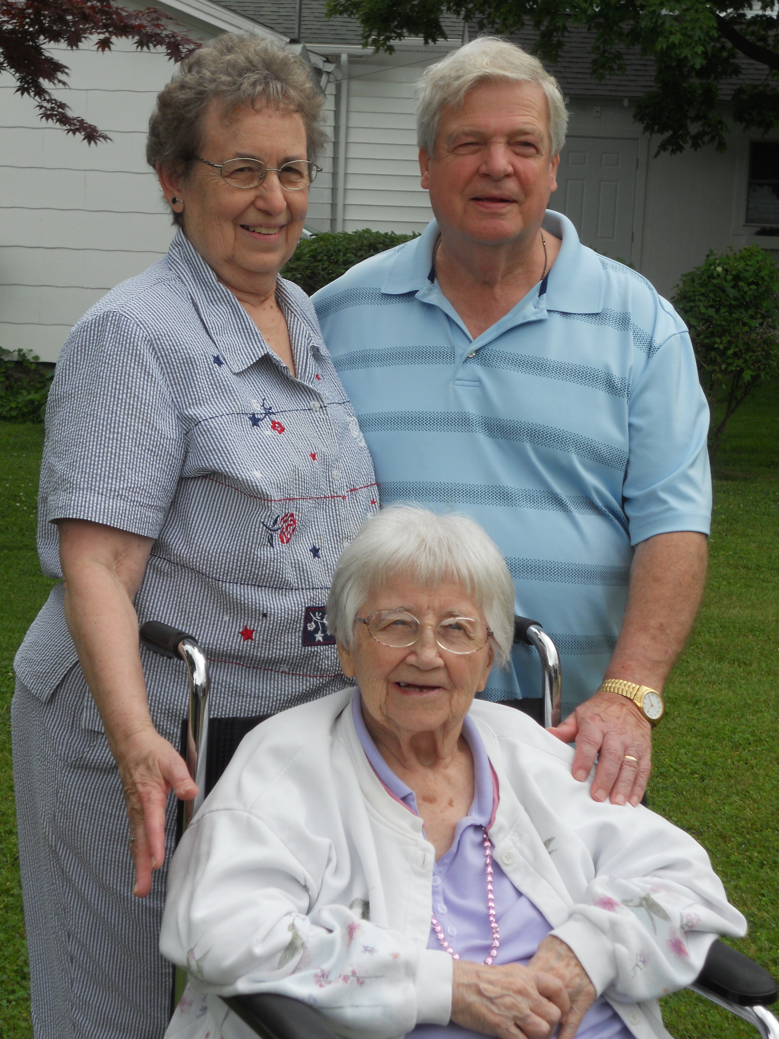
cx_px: 390
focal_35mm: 65
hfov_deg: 22.6
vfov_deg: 29.8
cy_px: 520
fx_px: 1950
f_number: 5.3
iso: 80
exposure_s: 1/160
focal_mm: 11.7
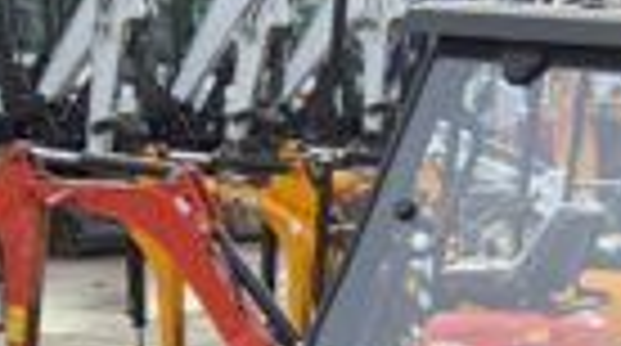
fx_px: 2416
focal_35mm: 147
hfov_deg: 13.6
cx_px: 981
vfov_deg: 7.8
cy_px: 737
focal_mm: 3
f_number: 1.8
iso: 16
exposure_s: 1/128
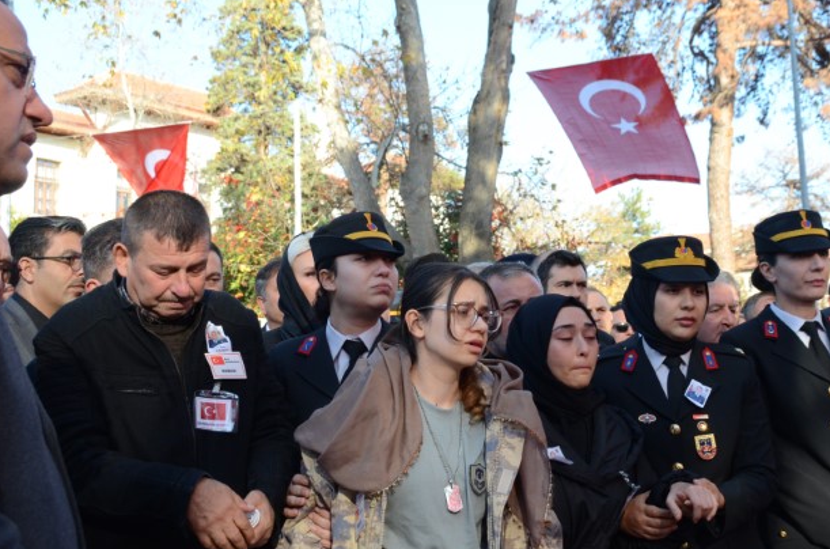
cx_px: 479
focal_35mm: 57
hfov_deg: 35.1
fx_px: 1311
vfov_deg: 23.6
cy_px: 255
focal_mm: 32
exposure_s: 1/400
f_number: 10
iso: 1000
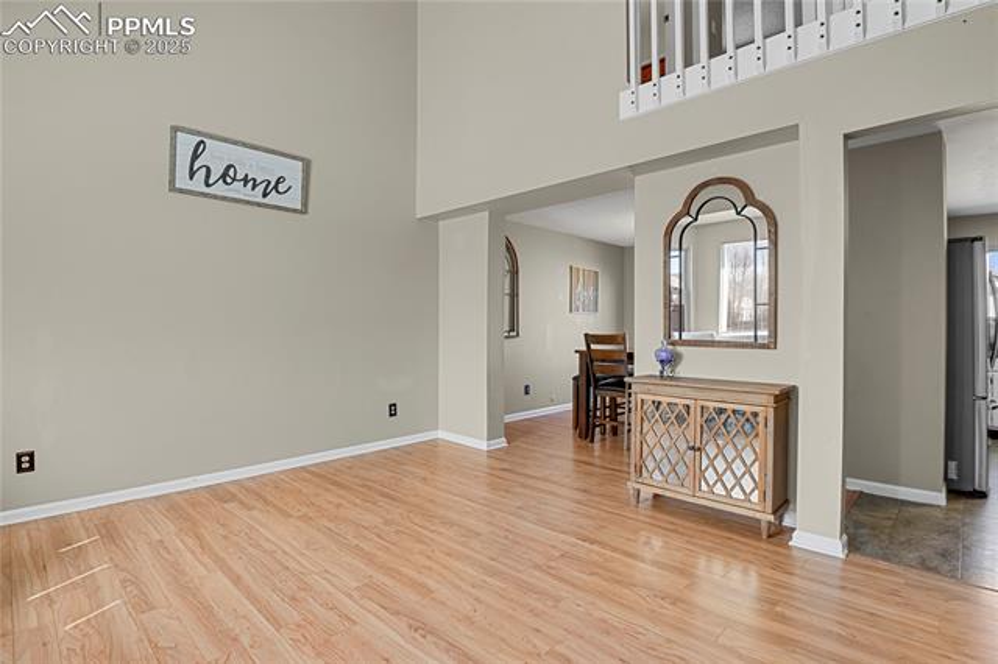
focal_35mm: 17
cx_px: 499
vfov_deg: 70.4
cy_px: 332
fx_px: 471
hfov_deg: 93.3
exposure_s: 1/20
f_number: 8
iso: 4500
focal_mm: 17
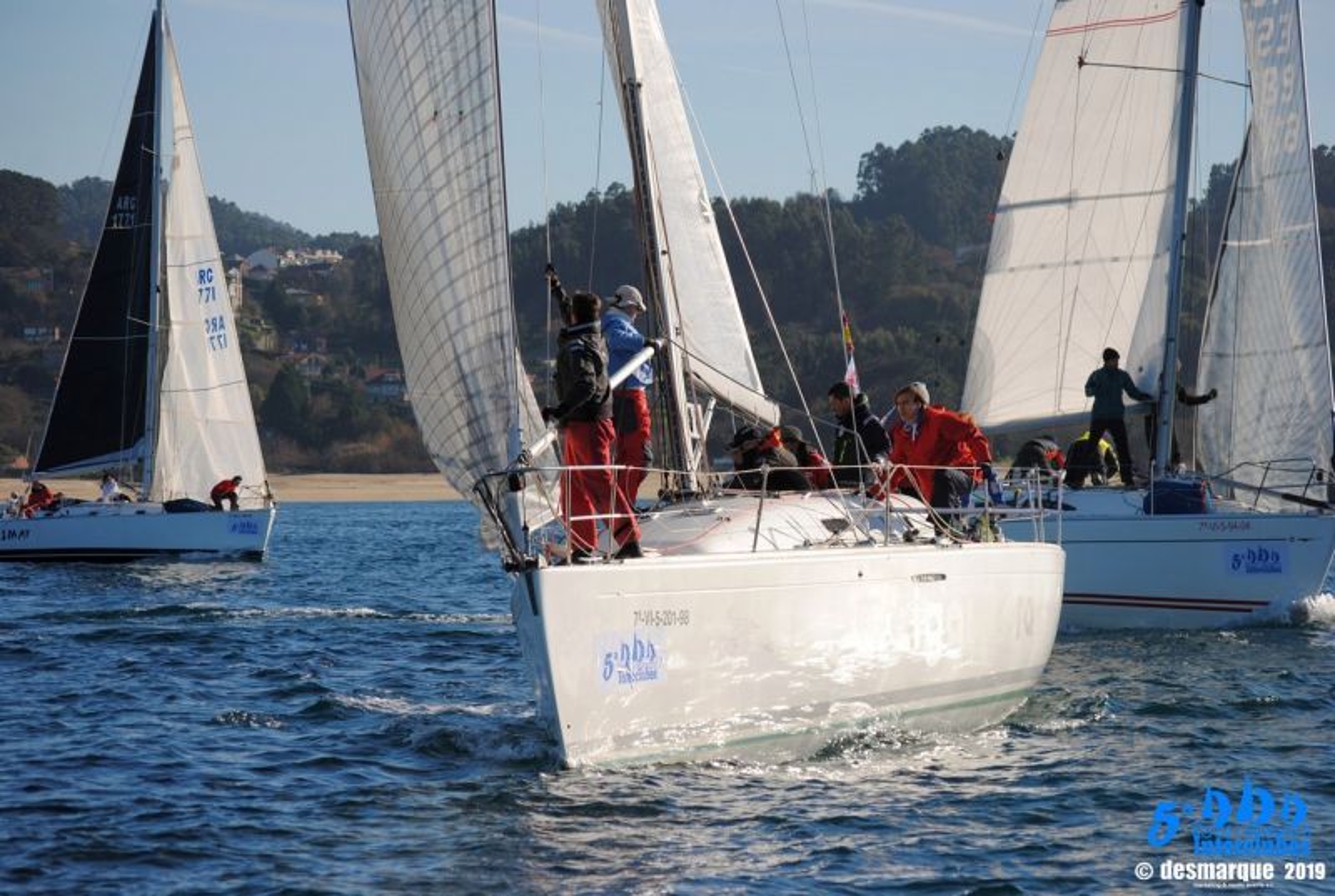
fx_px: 5574
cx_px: 668
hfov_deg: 13.7
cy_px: 448
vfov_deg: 9.2
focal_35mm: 150
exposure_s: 1/640
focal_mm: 100
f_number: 6.3
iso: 100
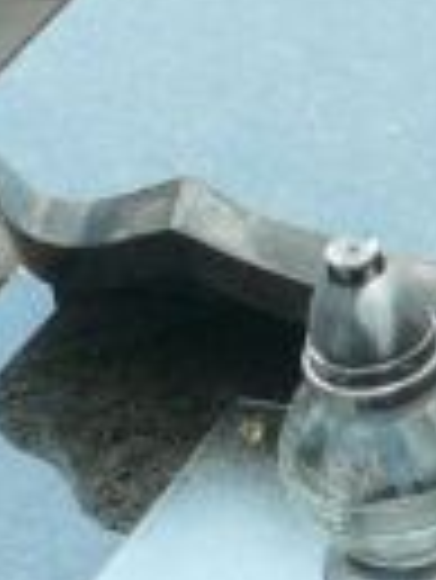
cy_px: -180
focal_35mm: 174
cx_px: 674
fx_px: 2917
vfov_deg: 11.1
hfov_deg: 8.3
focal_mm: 5.2
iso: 80
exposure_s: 1/320
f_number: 2.8
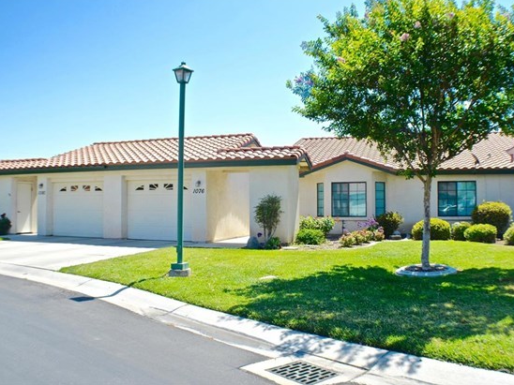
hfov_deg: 50.1
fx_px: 549
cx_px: 269
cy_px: 187
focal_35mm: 37
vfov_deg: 38.7
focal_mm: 22
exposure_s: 1/250
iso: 140
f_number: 8
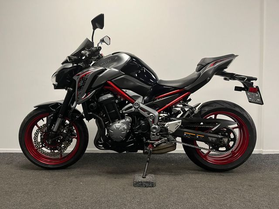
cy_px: 104
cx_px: 140
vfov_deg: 53.1
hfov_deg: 67.3
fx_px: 210
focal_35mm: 26
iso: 100
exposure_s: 1/50
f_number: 1.6
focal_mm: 5.1
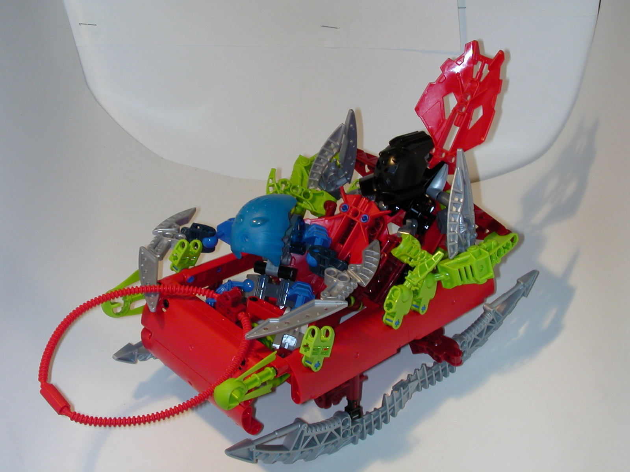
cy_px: 236
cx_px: 315
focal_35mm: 49
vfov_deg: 29.7
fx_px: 892
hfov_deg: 38.9
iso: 100
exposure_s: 1/30
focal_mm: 7.5
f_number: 5.2
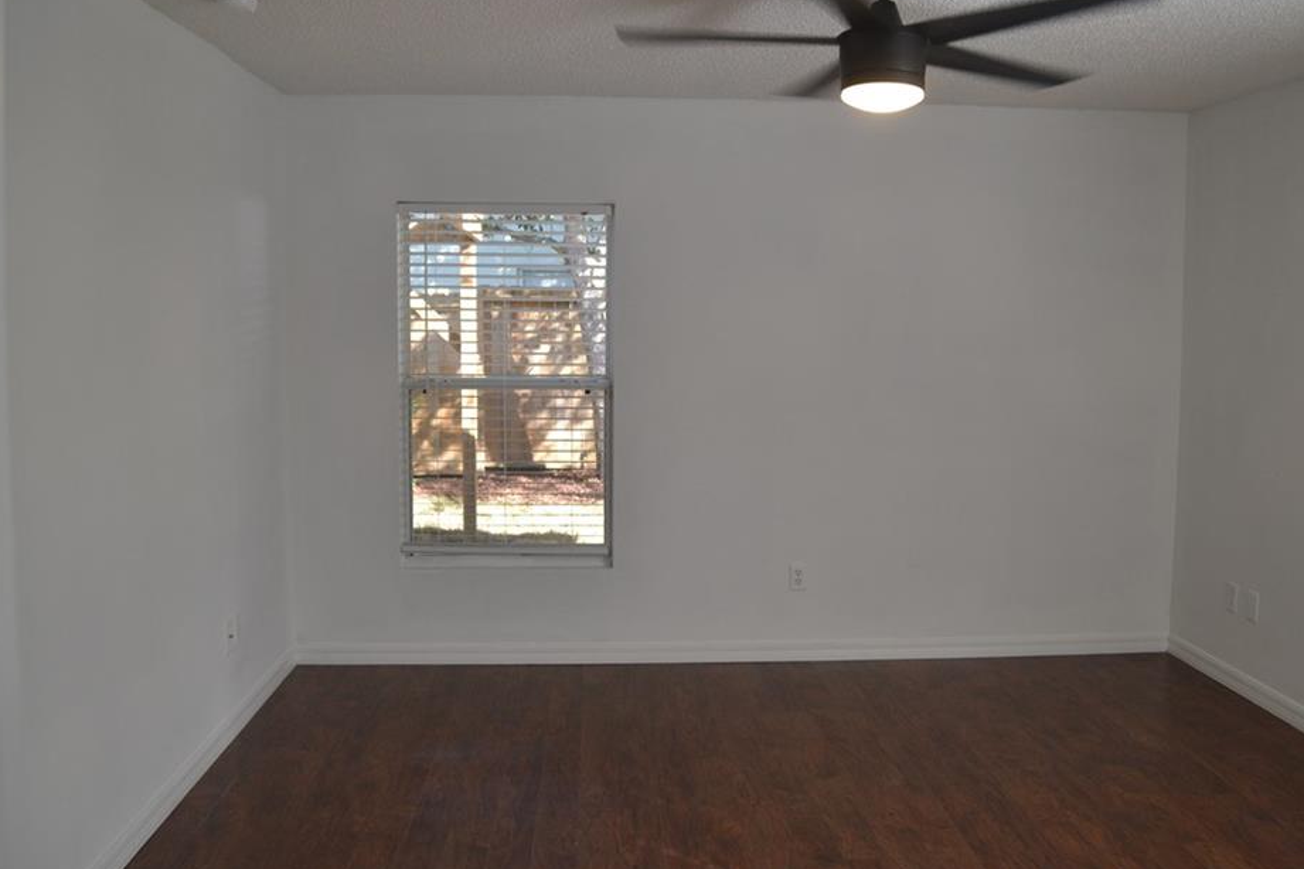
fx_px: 1087
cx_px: 694
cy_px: 396
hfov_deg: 61.9
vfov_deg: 43.6
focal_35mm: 30
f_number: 5
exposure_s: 1/100
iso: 400
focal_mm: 18
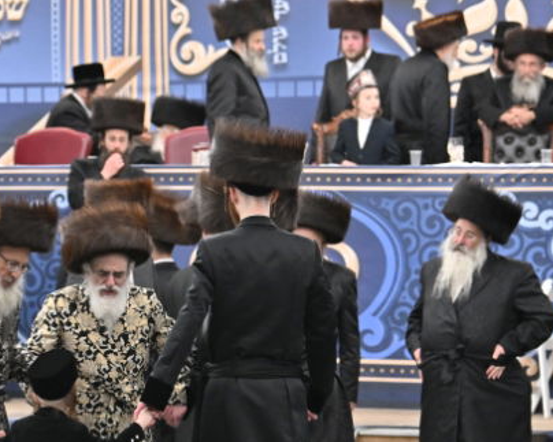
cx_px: 126
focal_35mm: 238
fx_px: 3894
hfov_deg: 8.1
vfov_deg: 6.5
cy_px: 444
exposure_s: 1/250
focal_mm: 100
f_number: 3.2
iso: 1250
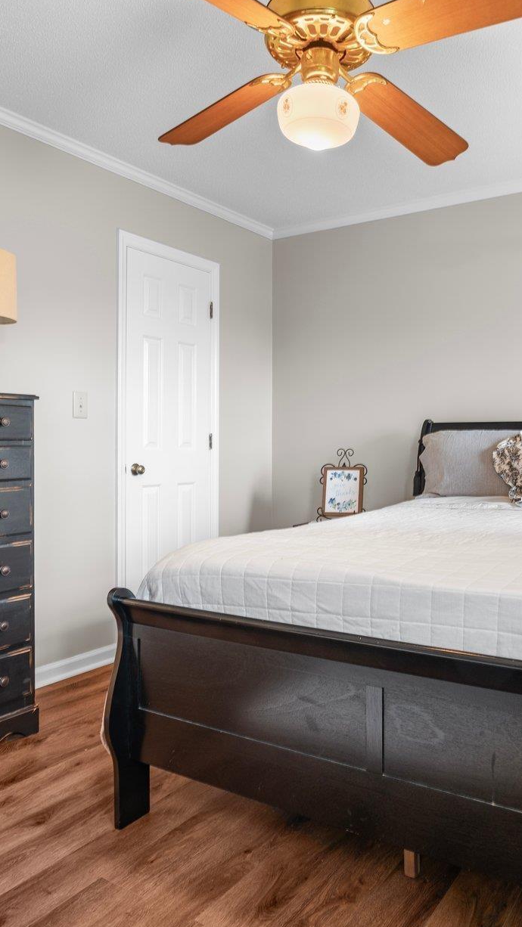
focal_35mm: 29
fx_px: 710
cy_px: 435
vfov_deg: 66.2
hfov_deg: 40.0
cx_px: 338
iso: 320
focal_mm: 16.5
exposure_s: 2.5
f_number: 8
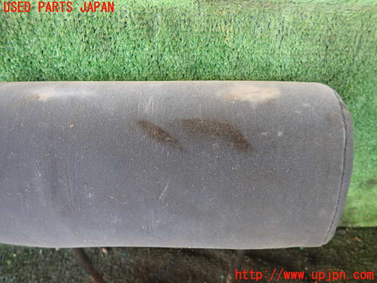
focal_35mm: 25
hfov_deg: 69.4
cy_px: 142
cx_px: 188
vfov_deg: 54.9
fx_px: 272
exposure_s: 1/40
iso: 200
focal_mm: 4.5
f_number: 2
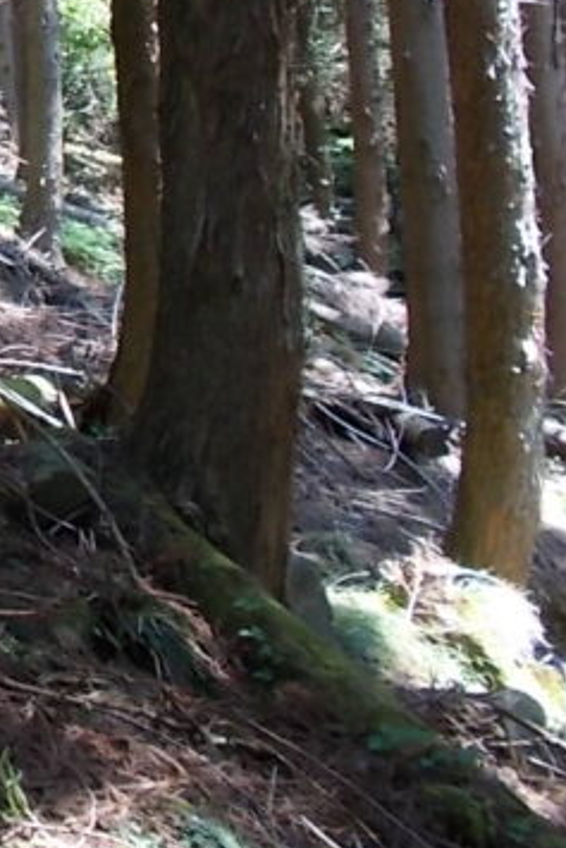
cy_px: 119
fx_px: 1838
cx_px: -611
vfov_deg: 25.3
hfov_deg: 14.2
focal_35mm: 78
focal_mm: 4.6
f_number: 3.2
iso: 80
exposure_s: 1/50
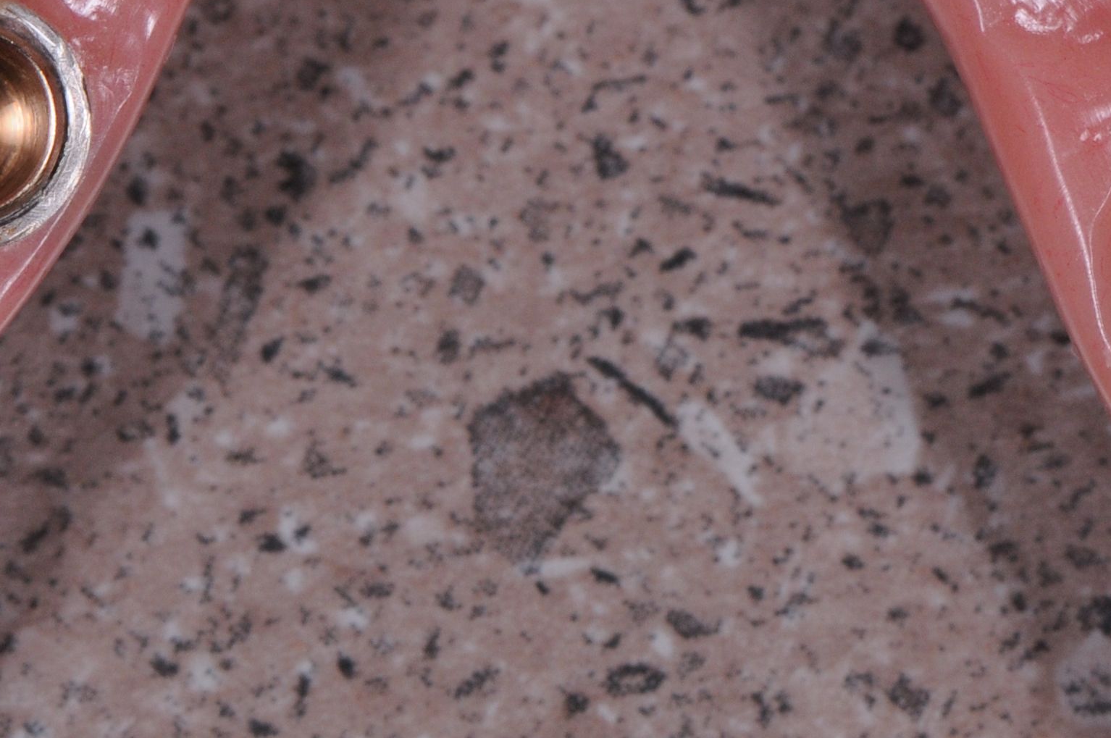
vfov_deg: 3.1
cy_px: 67
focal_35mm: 440
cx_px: 487
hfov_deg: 4.7
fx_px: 13575
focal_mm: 105
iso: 320
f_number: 18
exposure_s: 1/160
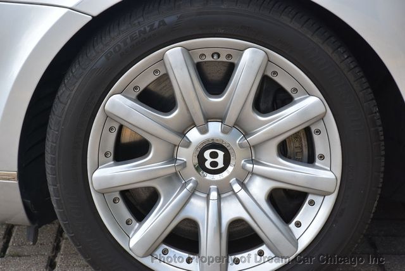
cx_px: 202
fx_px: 1436
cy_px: 136
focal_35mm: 128
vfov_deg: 10.8
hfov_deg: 16.1
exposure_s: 1/500
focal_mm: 85
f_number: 8
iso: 560
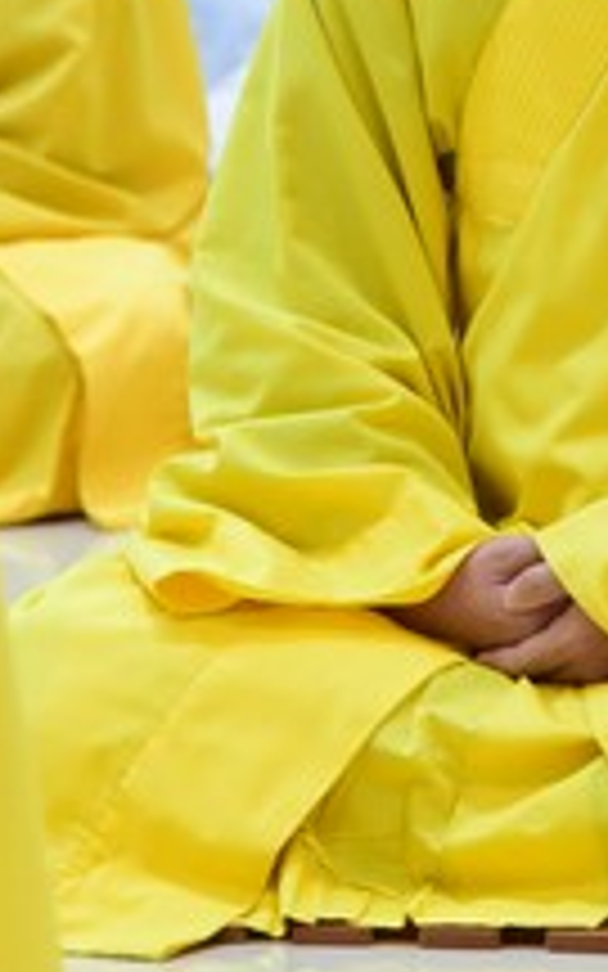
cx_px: 518
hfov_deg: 3.6
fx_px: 9756
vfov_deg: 5.7
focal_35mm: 368
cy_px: -117
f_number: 5.6
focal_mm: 120
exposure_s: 1/80
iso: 2500
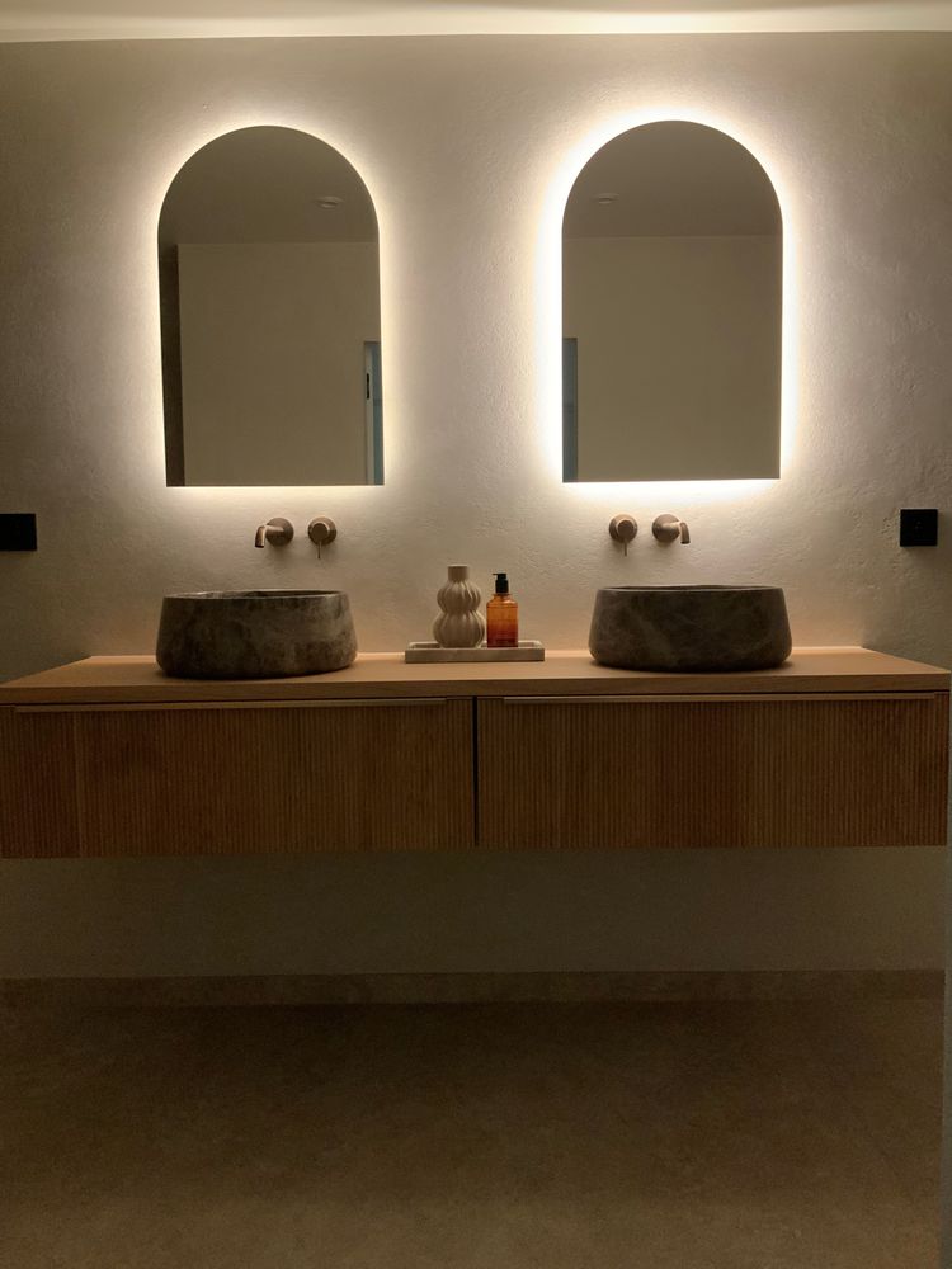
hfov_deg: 48.2
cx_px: 476
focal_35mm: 29
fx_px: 1063
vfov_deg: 61.7
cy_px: 634
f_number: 1.8
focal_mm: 3
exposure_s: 1/43
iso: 250
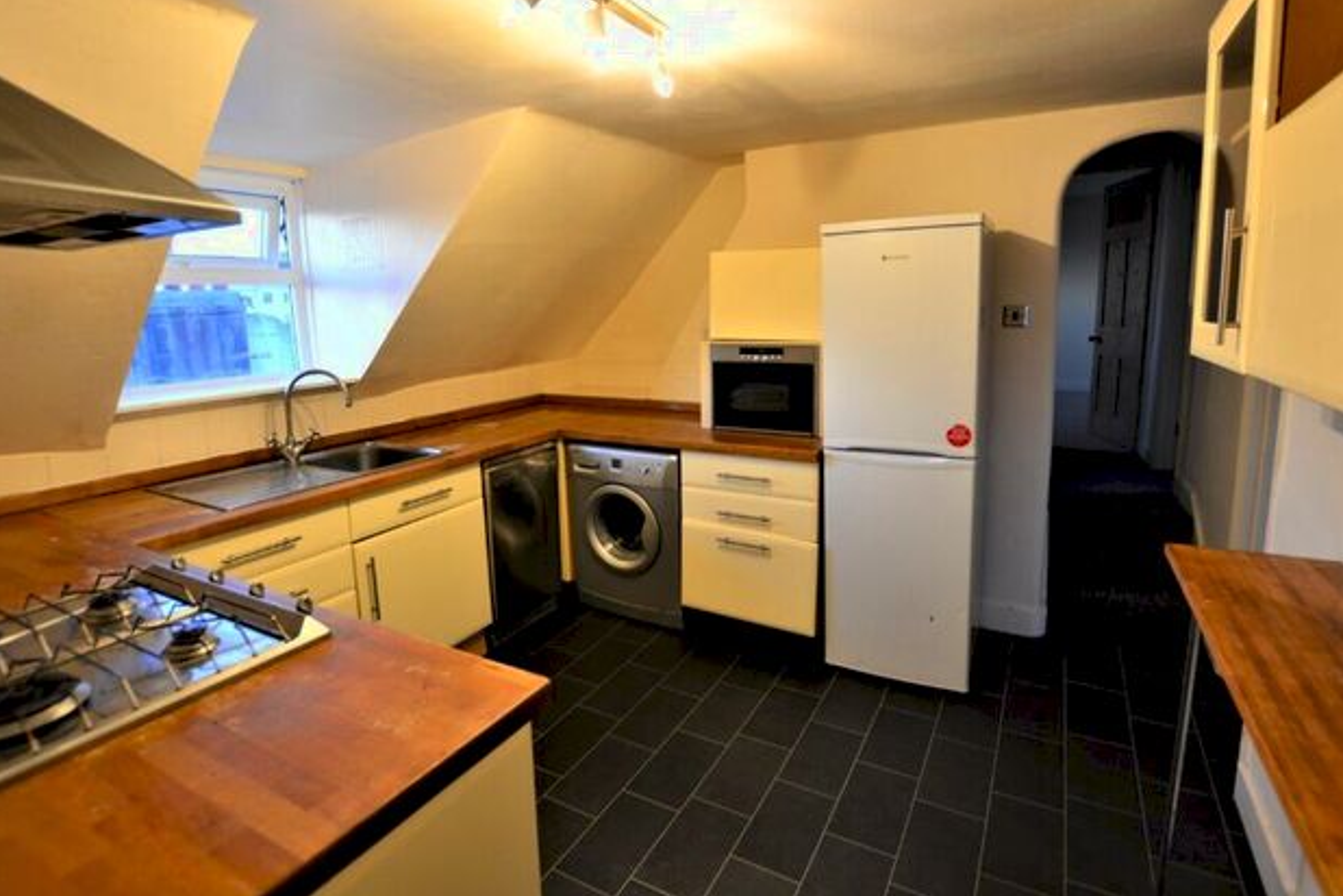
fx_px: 634
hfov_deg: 93.3
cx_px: 682
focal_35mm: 17
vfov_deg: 70.2
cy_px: 397
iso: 500
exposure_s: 1/15
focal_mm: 10
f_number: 3.5
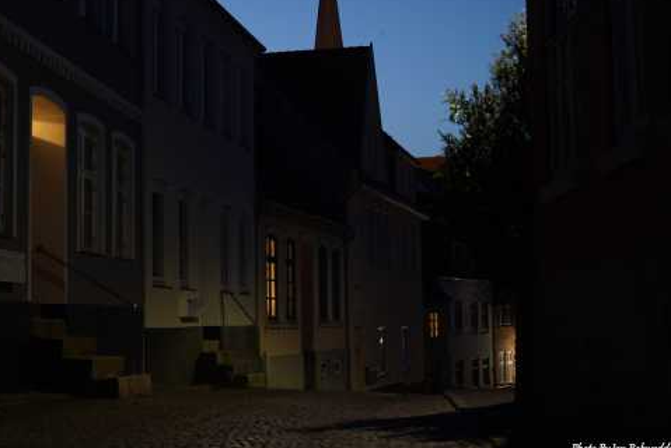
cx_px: 256
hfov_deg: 29.1
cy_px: 148
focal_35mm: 69
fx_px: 1287
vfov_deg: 19.7
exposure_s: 10
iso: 100
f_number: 14
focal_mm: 49
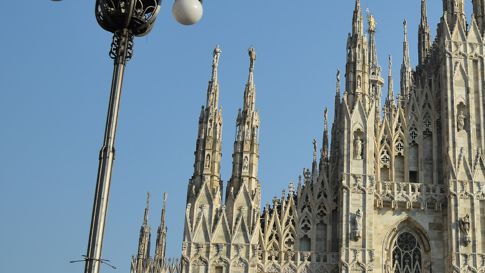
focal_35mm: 72
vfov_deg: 16.7
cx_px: 498
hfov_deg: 27.5
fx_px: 926
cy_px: 78
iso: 100
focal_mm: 22
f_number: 5.6
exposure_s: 1/320
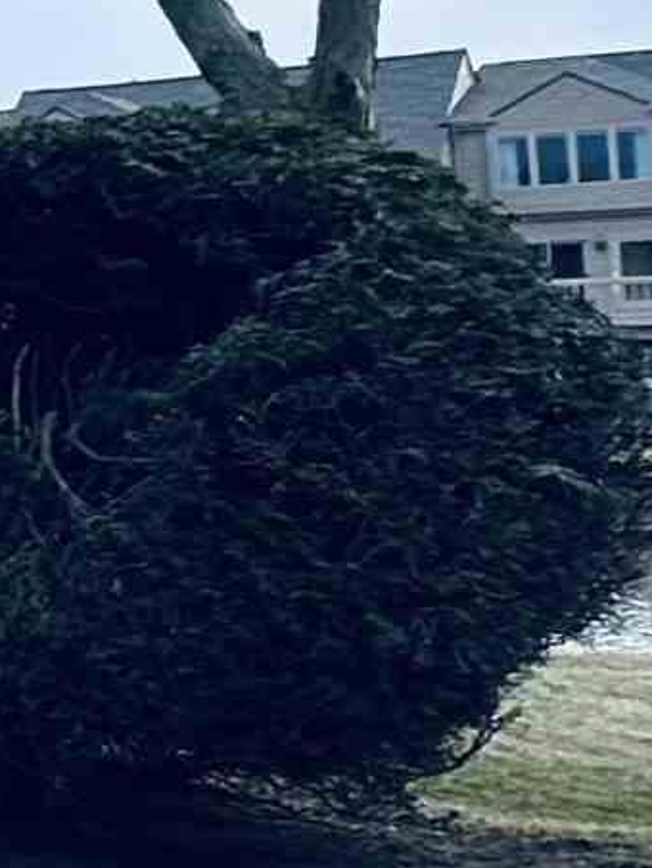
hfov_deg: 8.7
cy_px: 270
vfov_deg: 20.6
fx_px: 2385
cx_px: -1816
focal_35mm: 95
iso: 40
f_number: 2.2
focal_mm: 2.22
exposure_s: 1/293
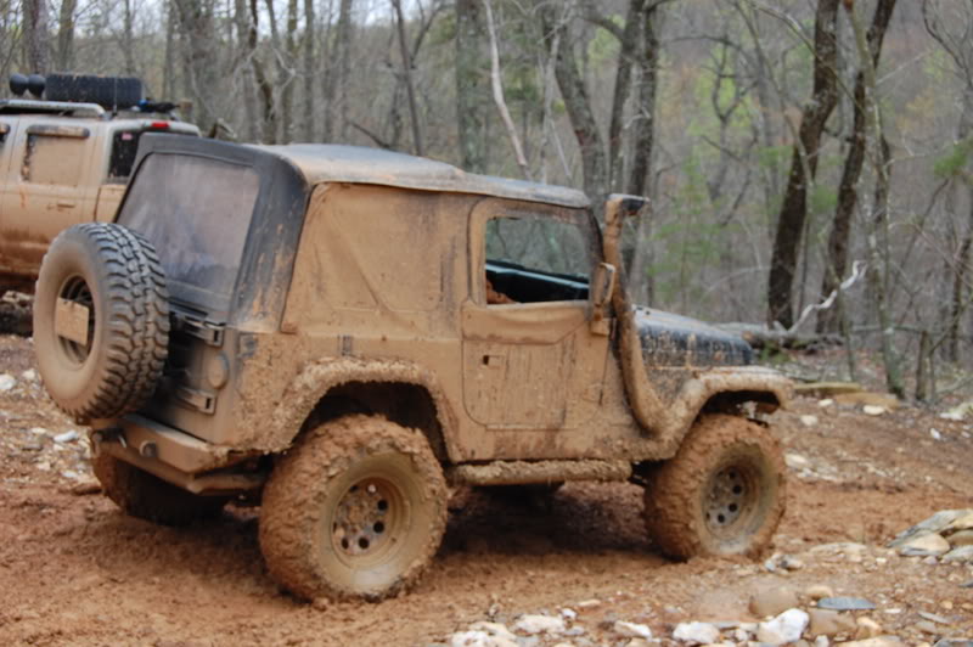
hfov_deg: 35.1
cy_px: 324
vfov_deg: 23.7
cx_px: 486
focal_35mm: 57
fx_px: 1539
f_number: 8
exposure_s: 1/160
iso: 200
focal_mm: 38
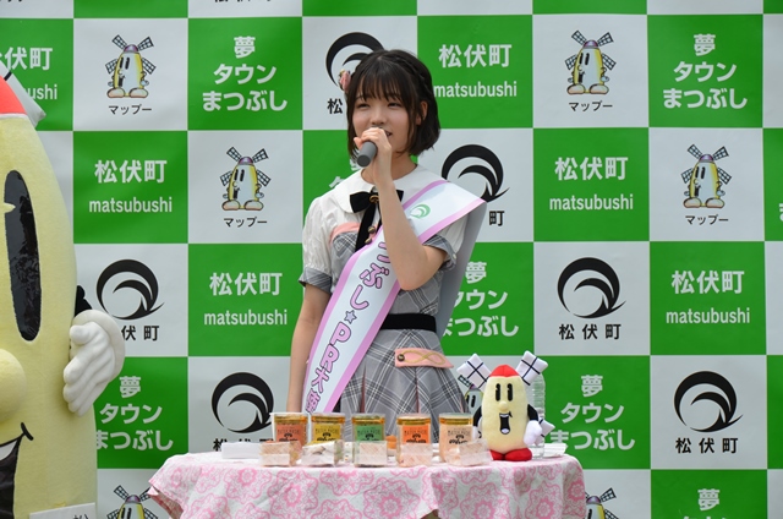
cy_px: 260
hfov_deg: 16.7
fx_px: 2670
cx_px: 392
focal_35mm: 123
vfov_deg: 11.1
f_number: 9
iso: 100
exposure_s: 1/320
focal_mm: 82
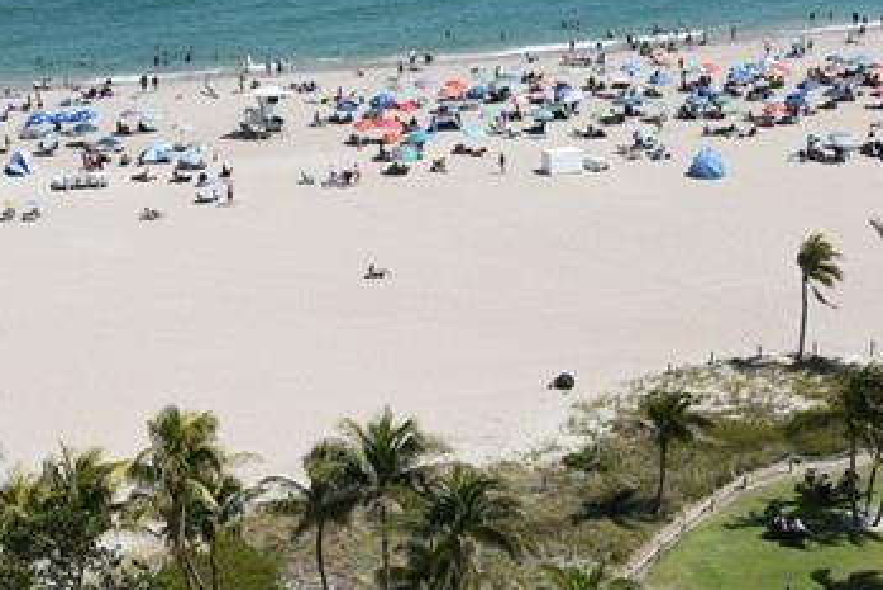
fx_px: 2135
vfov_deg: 15.7
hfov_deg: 23.3
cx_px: 316
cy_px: 153
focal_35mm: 87
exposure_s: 1/250
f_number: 9
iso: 100
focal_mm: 38
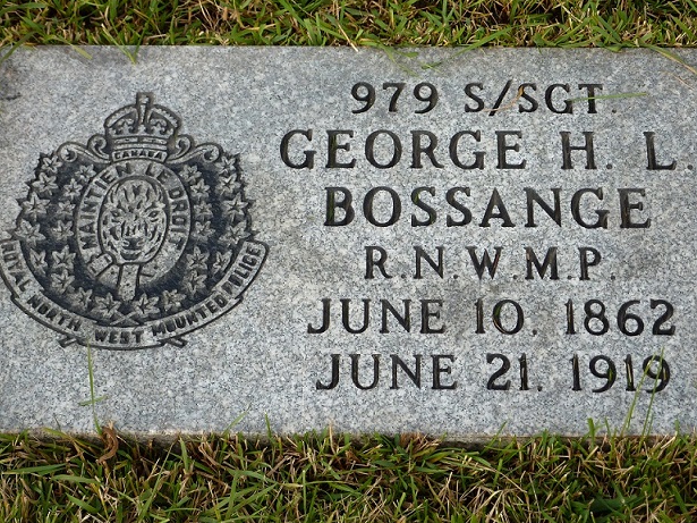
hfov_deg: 22.3
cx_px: 350
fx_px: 1772
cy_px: 229
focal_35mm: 88
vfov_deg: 16.8
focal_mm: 12.8
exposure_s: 1/200
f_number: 4.2
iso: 80
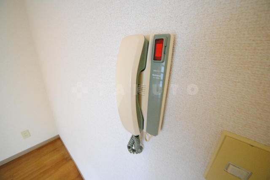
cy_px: 90
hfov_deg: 112.6
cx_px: 135
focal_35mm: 12
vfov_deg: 90.1
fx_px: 90
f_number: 4.5
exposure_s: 1/4
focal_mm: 8
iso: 1600
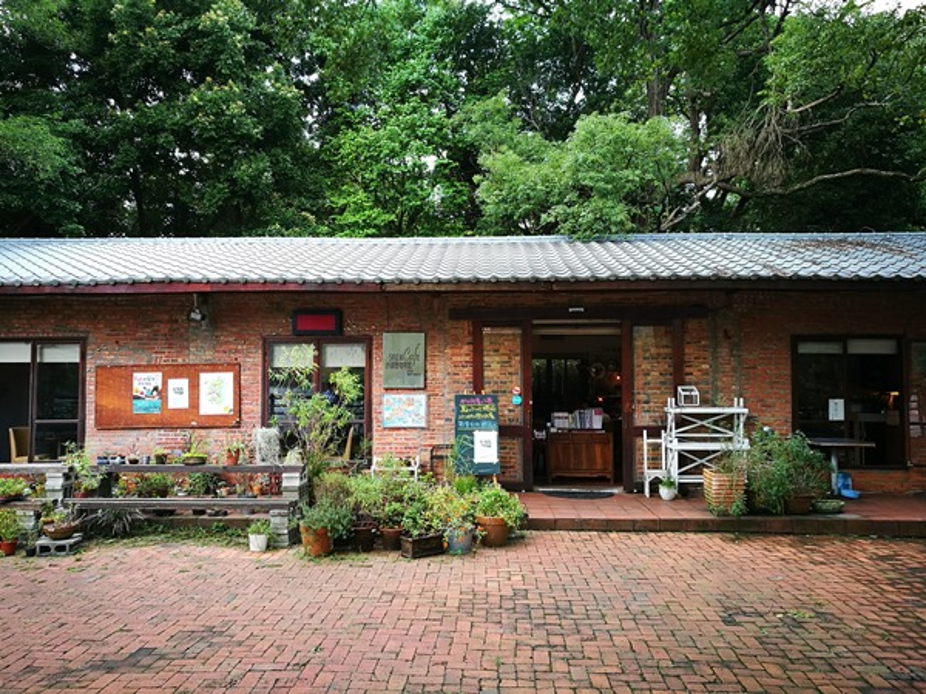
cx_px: 463
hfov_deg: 65.3
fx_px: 722
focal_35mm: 27
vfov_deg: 51.4
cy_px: 347
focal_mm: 4.5
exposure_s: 1/100
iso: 100
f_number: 2.2
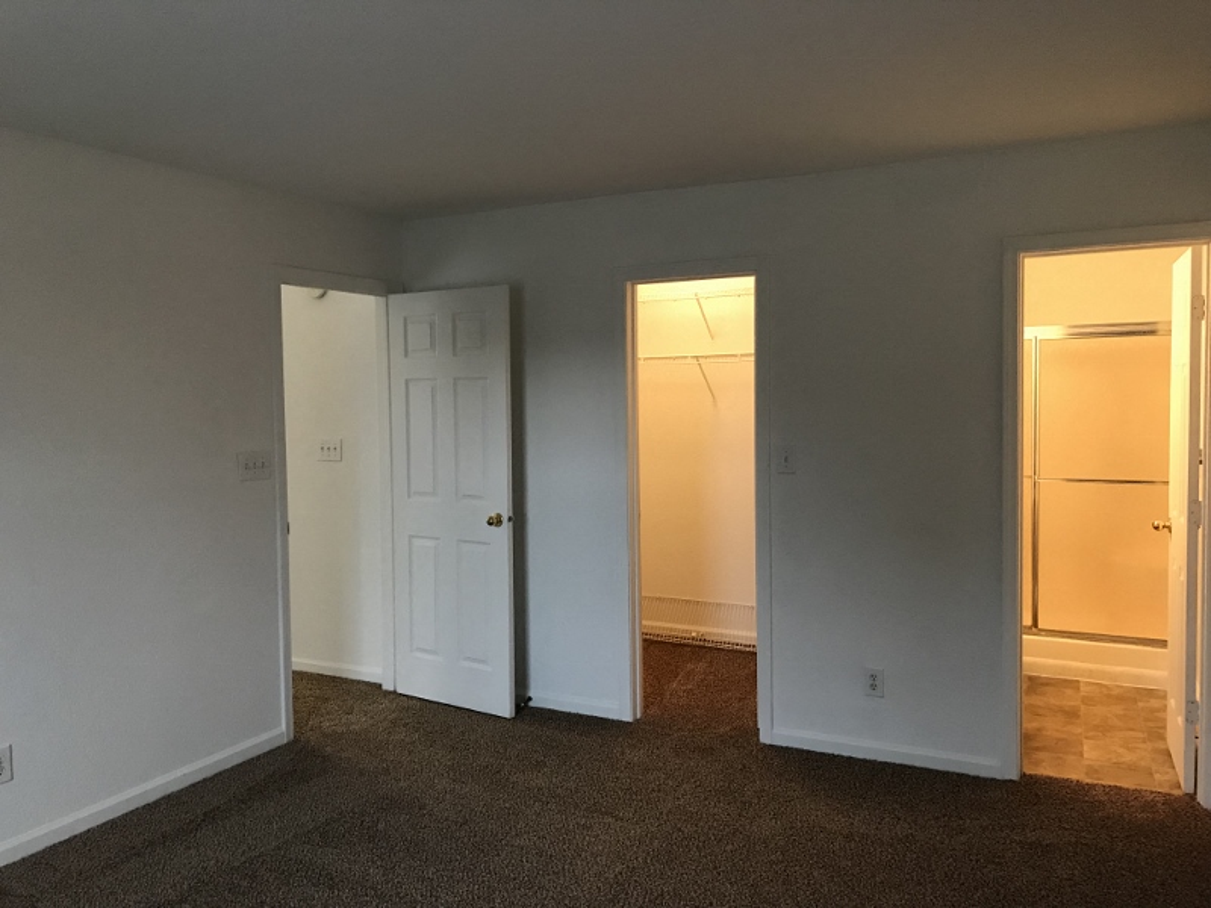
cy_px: 454
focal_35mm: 28
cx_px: 606
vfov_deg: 49.7
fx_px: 980
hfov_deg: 63.4
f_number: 1.8
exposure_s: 1/15
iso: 64
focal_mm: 3.99
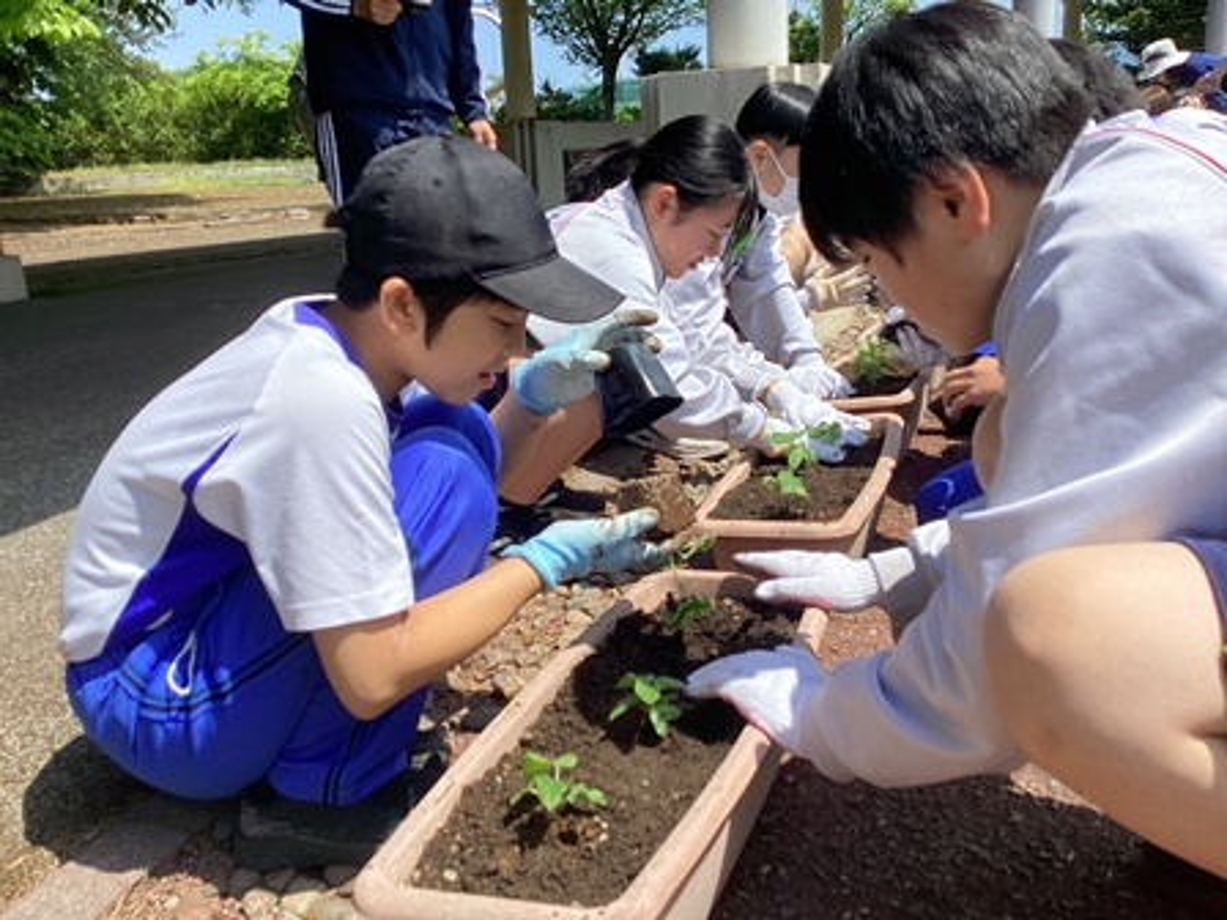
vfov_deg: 45.4
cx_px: 614
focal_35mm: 31
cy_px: 460
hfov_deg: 58.4
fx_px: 1099
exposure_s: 1/1131
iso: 25
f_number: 2.4
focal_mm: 3.3
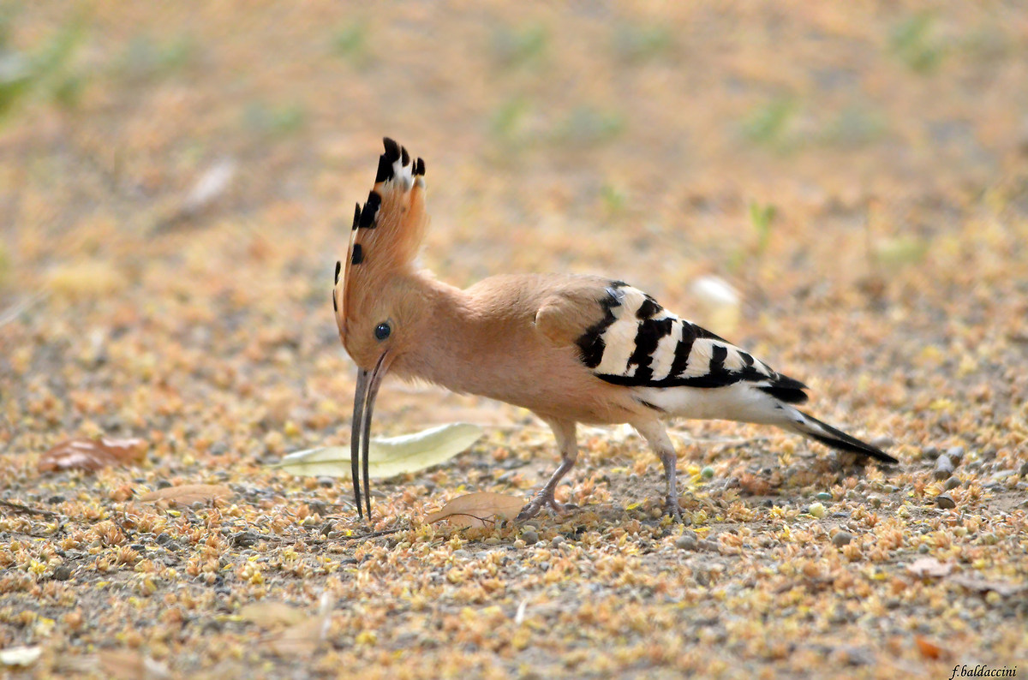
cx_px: 514
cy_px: 340
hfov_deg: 2.8
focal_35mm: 750
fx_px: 21366
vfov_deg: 1.8
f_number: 6.3
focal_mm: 500
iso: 4500
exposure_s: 1/1250
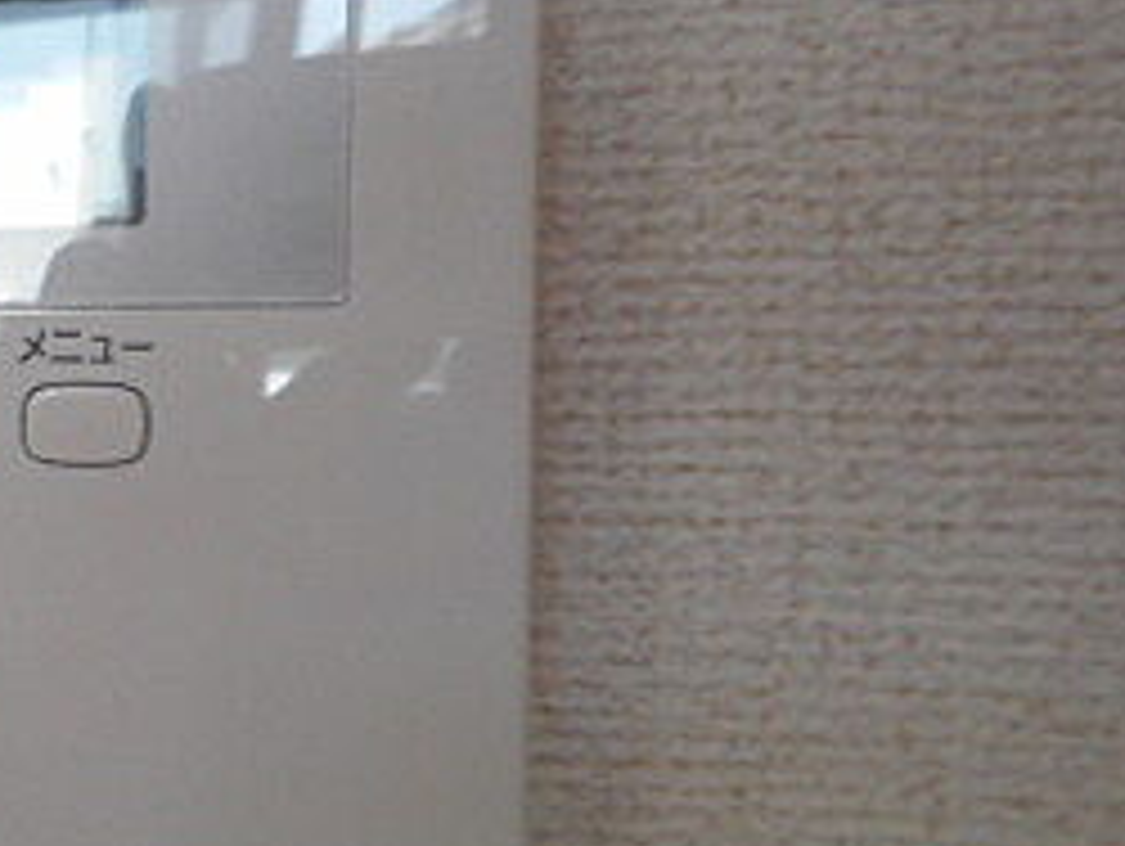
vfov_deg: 23.0
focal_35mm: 64
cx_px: -284
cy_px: 410
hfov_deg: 26.3
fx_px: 2082
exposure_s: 1/30
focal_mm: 4.5
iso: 200
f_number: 3.7
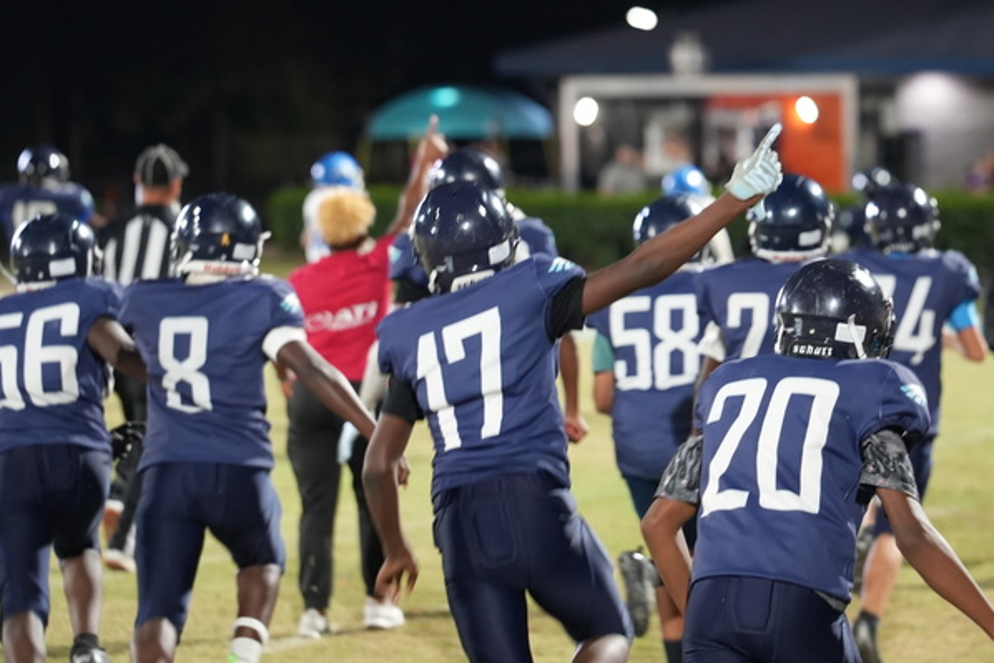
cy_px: 132
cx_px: 630
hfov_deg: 9.3
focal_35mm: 221
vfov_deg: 6.2
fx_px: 6103
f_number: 2.8
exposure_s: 1/160
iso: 2500
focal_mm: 129
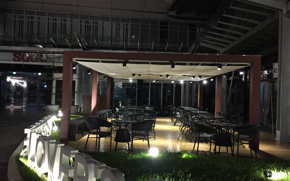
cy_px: 91
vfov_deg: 40.6
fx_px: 245
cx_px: 145
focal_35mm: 31
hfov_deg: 61.2
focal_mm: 4.15
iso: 320
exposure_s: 1/15
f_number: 2.2
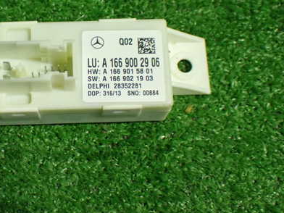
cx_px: 72
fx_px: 591
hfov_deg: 26.7
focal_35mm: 72
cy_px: 70
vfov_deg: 20.4
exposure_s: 1/100
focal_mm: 8.4
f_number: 3.1
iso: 800
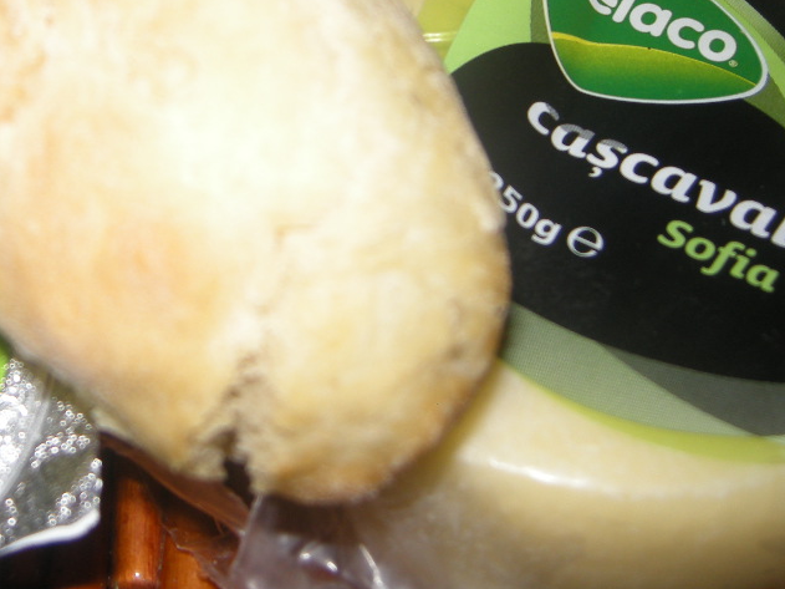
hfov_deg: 27.2
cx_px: 258
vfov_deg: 20.2
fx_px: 1610
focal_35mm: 71
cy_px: 24
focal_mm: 7.5
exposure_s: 1/60
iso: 64
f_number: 2.7
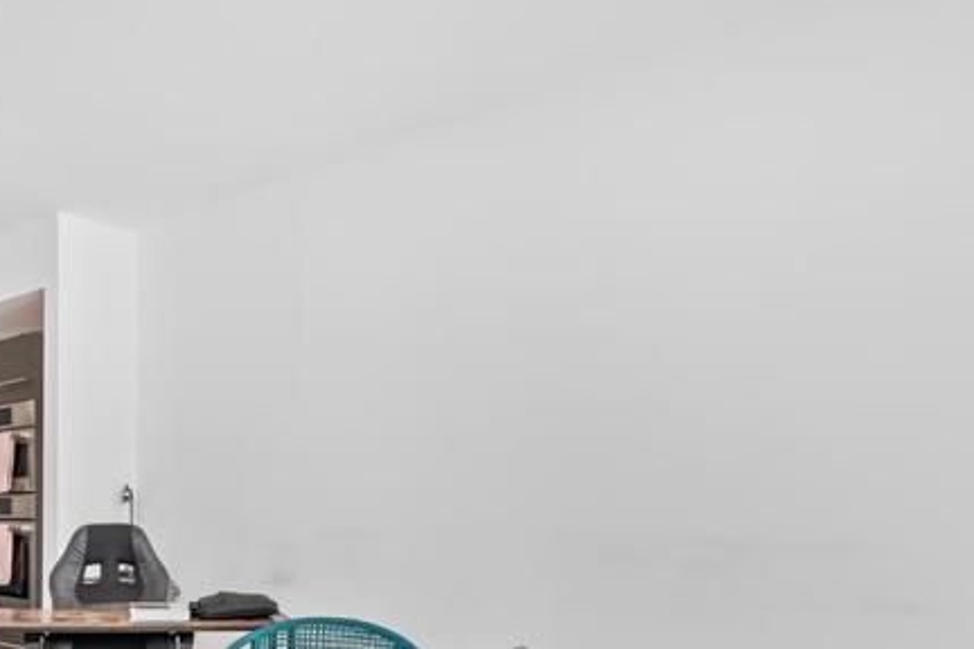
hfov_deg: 51.4
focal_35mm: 35
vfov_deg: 36.0
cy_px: 561
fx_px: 947
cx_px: 210
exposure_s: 1/20
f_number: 8
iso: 320
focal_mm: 14
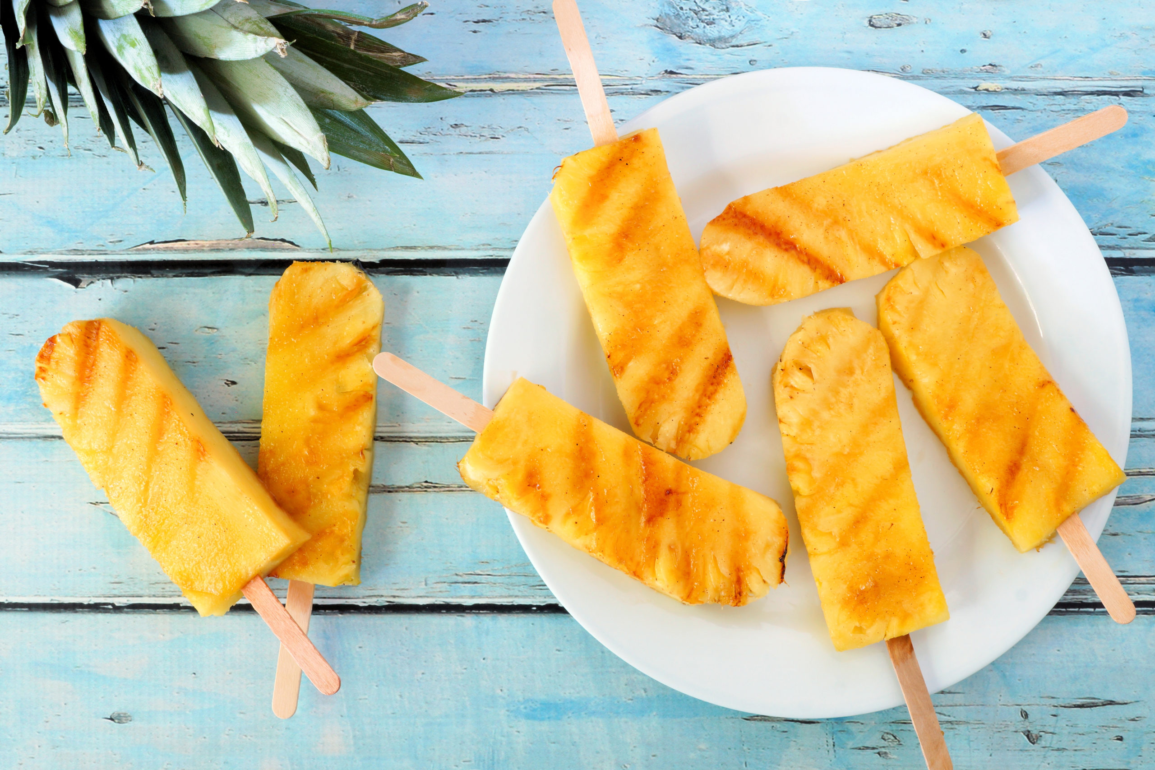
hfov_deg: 37.9
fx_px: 1684
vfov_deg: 25.7
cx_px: 578
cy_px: 385
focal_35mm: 52
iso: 100
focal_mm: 35
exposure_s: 6
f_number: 14
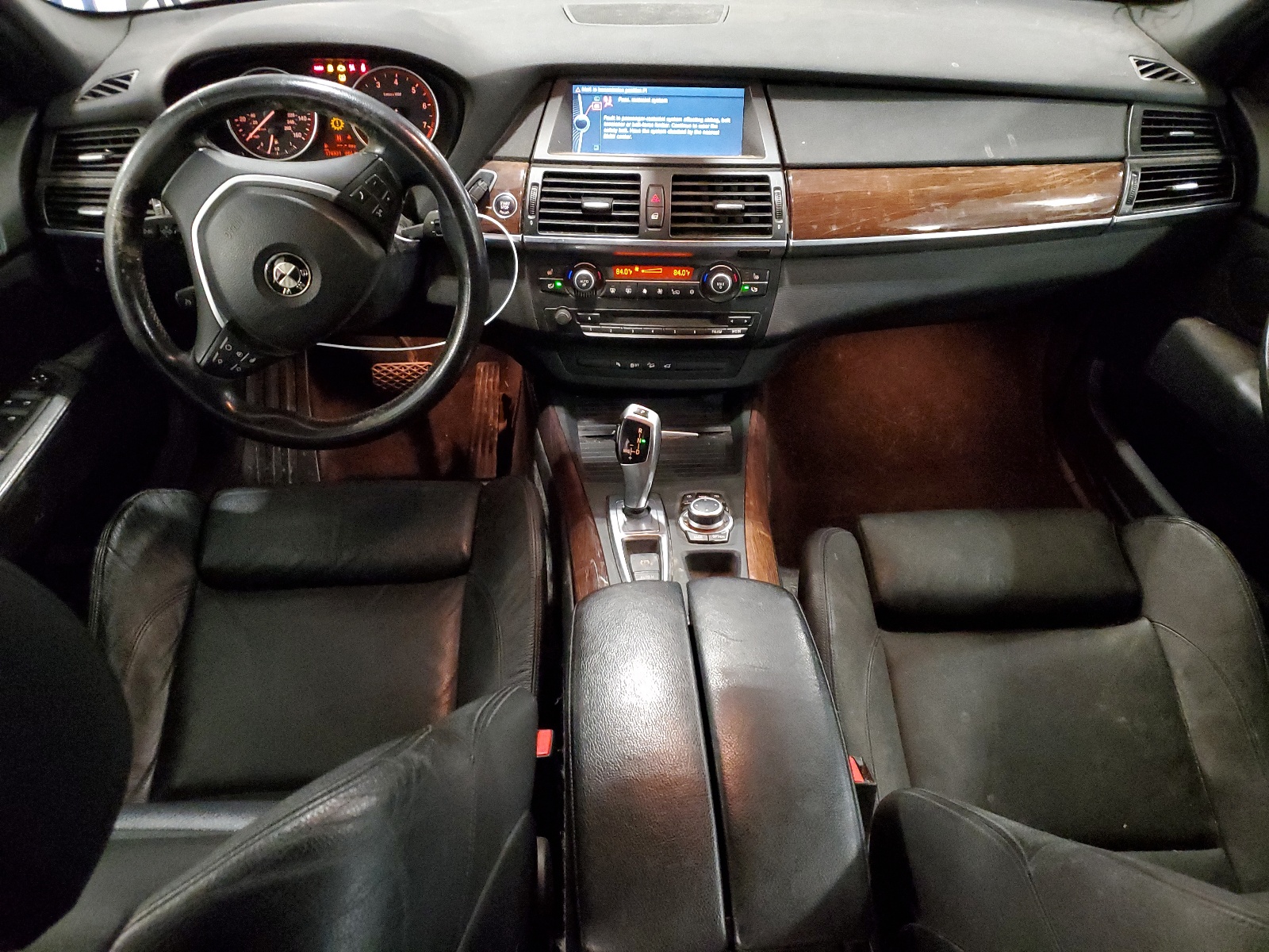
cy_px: 476
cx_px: 634
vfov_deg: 53.1
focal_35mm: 26
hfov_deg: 67.3
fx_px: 953
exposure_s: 1/15
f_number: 1.5
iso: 759
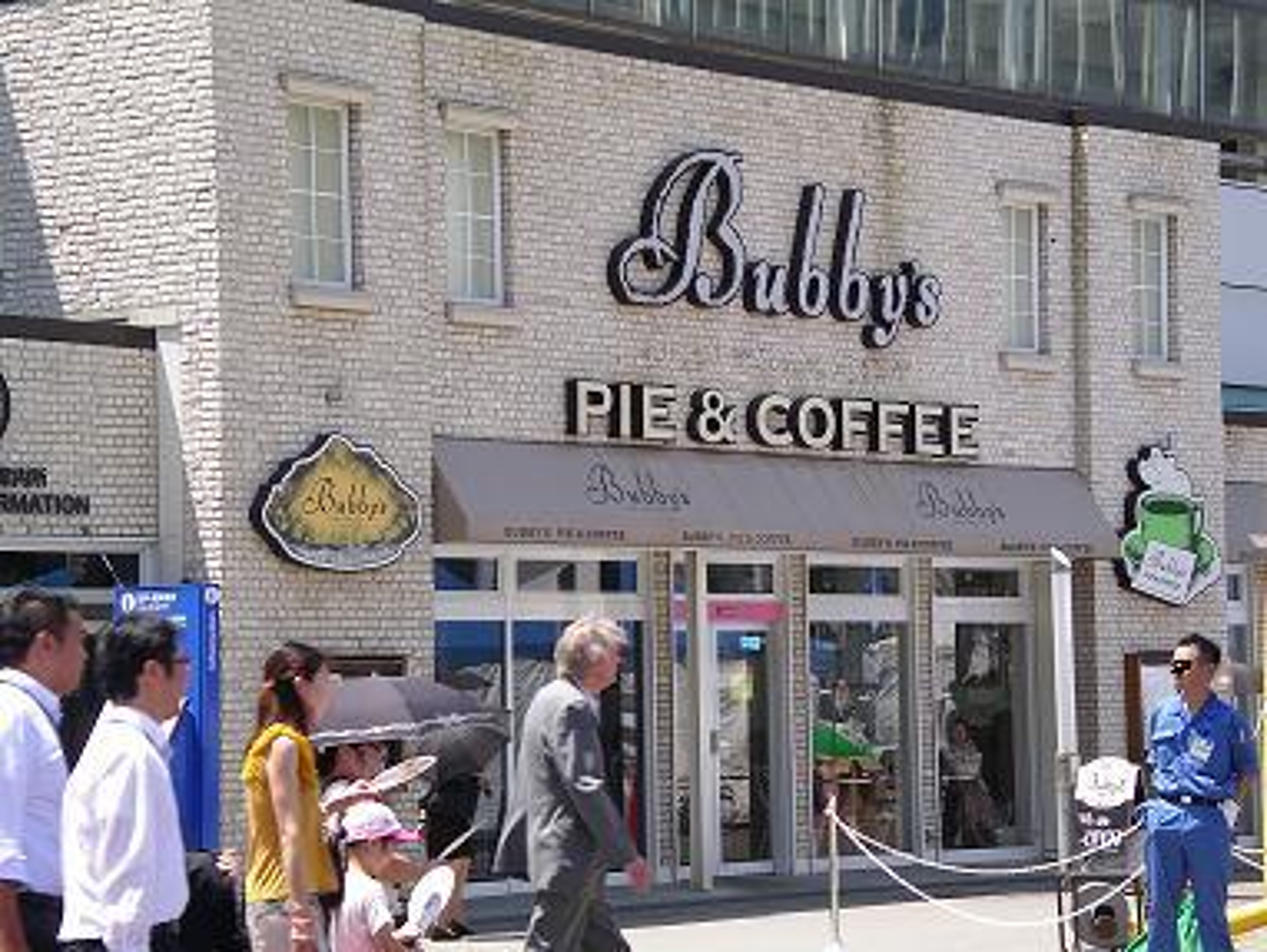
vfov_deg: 13.0
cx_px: 634
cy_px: 476
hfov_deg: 17.3
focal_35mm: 114
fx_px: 4175
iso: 80
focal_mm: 23.8
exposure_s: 1/125
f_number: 6
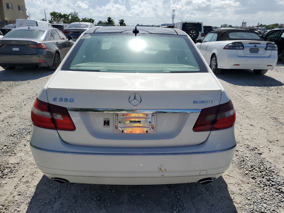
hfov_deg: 67.3
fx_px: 213
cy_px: 106
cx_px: 142
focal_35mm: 26
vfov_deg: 53.1
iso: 50
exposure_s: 1/5000
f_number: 1.5
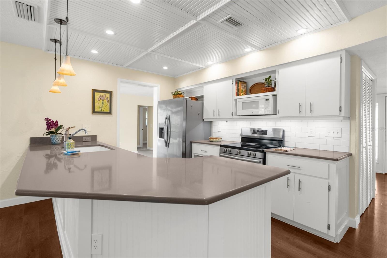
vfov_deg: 73.7
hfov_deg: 96.7
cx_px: 194
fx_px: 172
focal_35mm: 16
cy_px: 129
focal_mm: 16
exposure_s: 1/200
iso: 400
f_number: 4
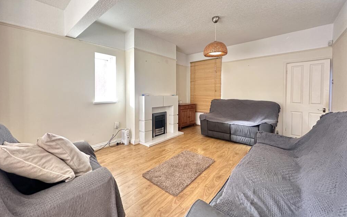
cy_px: 96
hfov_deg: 101.5
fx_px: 142
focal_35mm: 15
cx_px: 173
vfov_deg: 74.5
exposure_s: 1/60
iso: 500
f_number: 2.2
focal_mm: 2.22
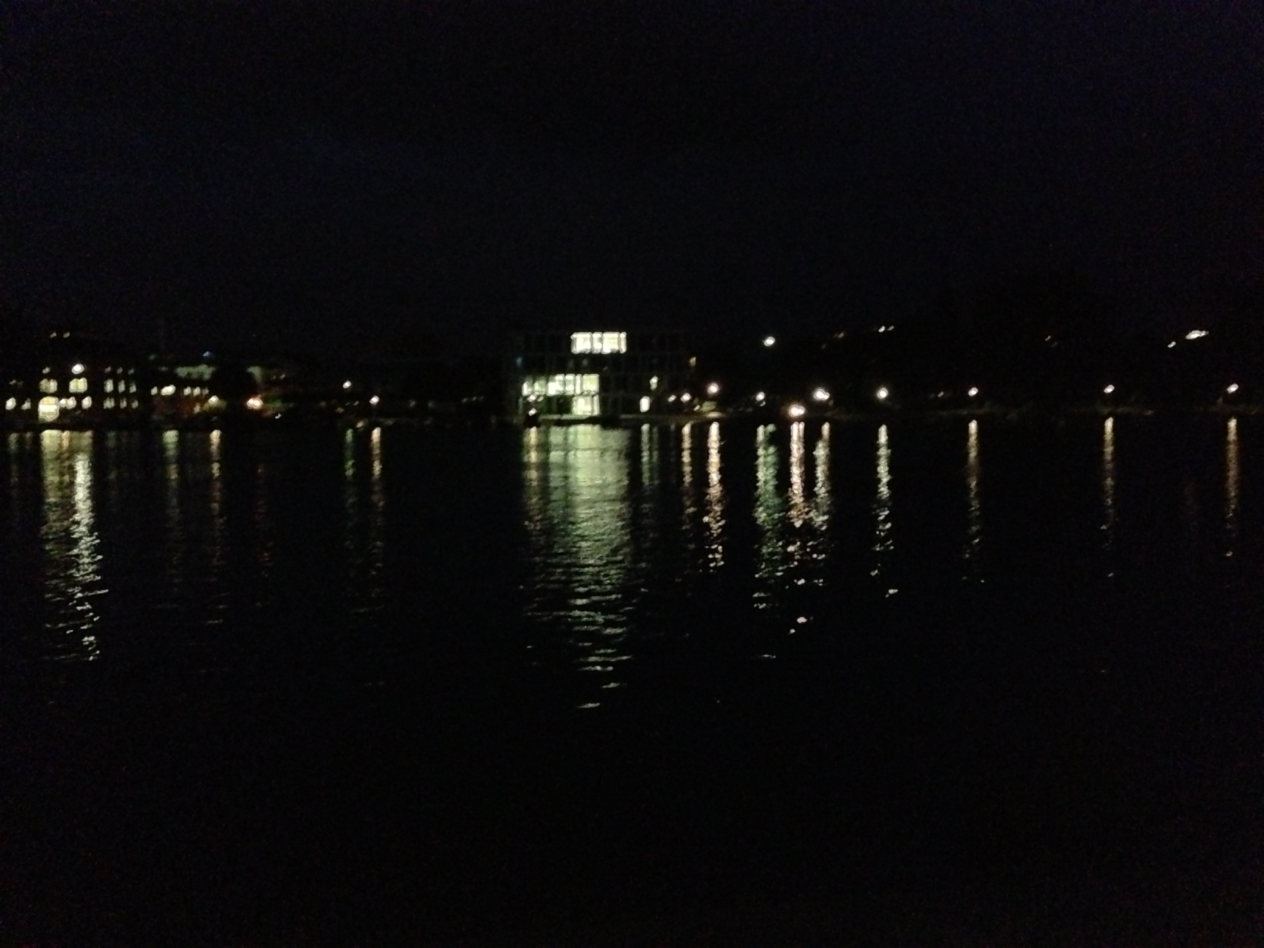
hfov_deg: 55.4
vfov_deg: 42.9
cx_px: 632
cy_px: 474
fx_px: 1205
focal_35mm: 33
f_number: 2.4
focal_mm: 4.13
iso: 3200
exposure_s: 1/15
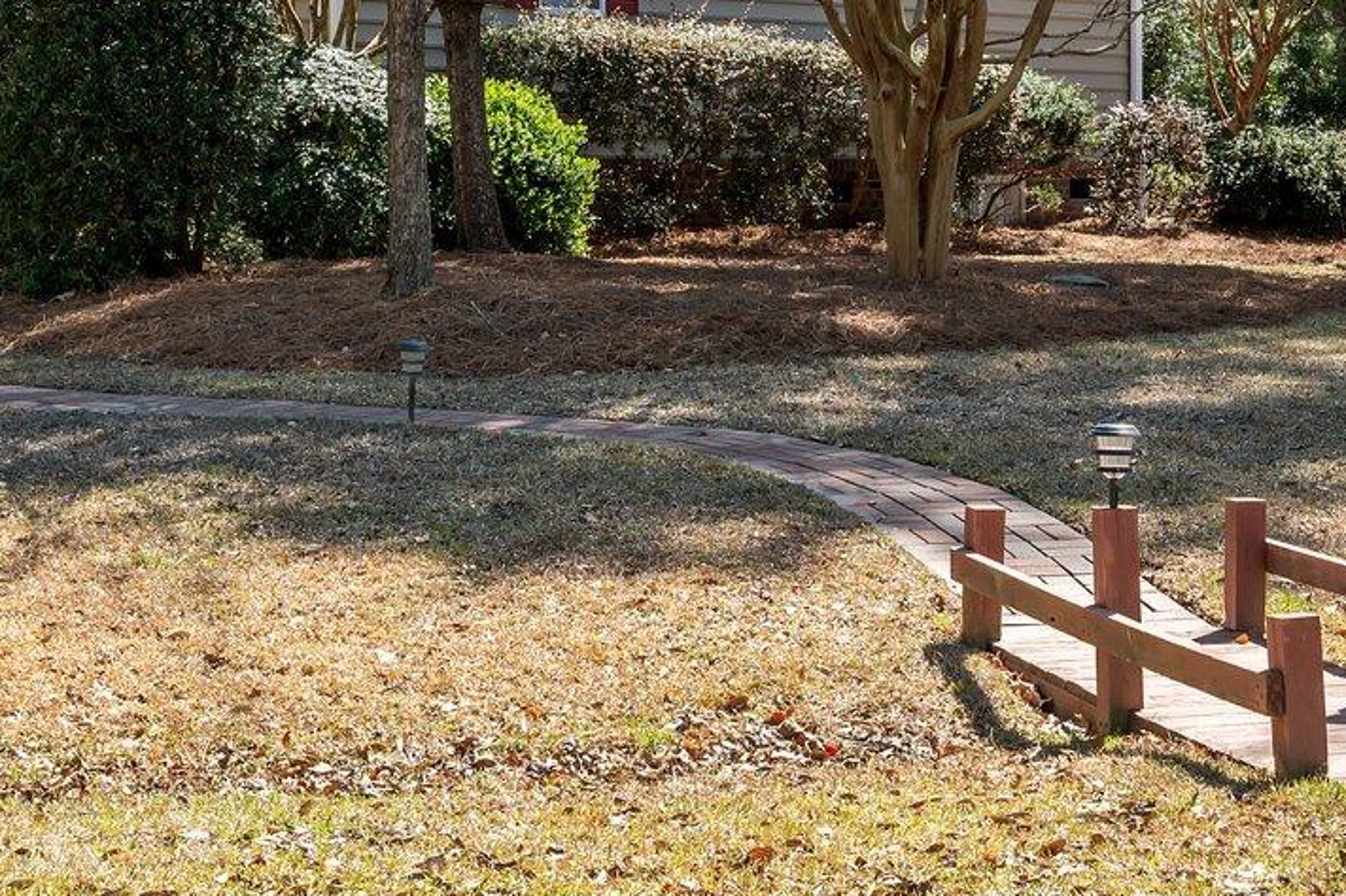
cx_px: 841
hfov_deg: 22.1
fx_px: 3438
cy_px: -104
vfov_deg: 14.5
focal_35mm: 92
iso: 250
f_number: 8
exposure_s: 1/200
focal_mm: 32
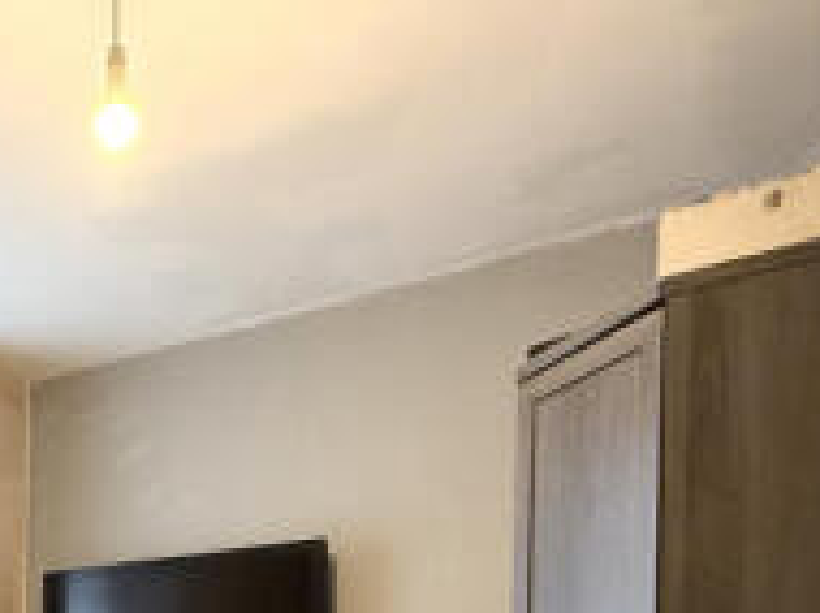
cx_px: 28
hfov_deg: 39.5
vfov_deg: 28.3
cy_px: 771
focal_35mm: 43
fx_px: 1017
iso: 320
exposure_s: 1/100
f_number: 2.2
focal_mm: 2.22
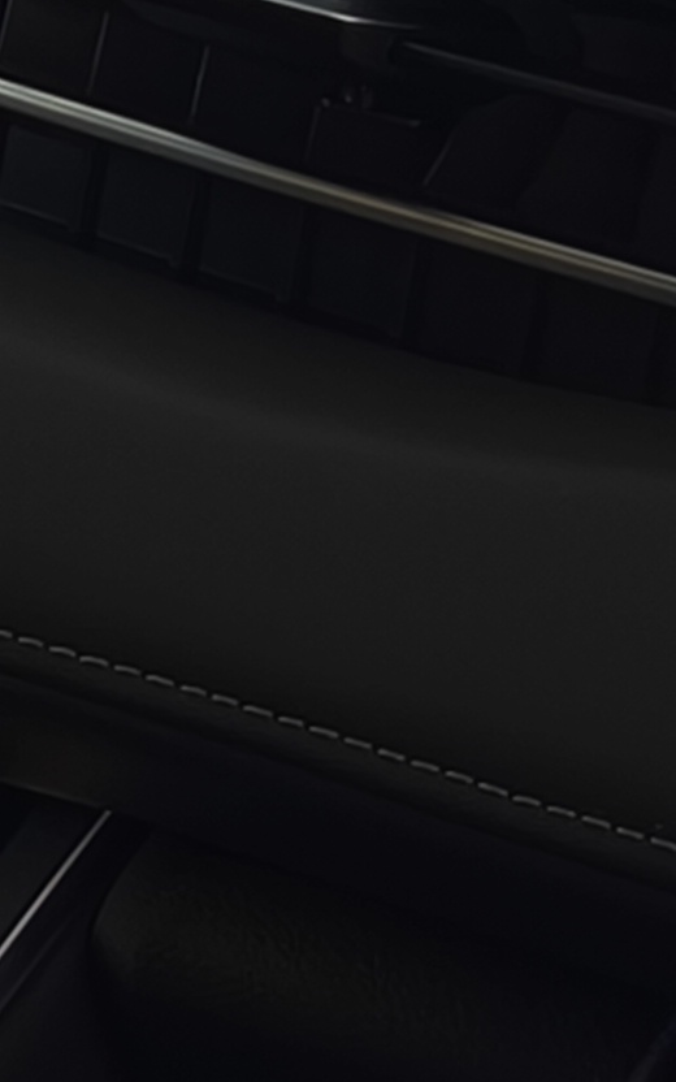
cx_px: -1435
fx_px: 6308
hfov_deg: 5.7
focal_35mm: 214
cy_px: -133
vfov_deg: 9.7
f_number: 1.7
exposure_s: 1/25
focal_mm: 5.35
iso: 800
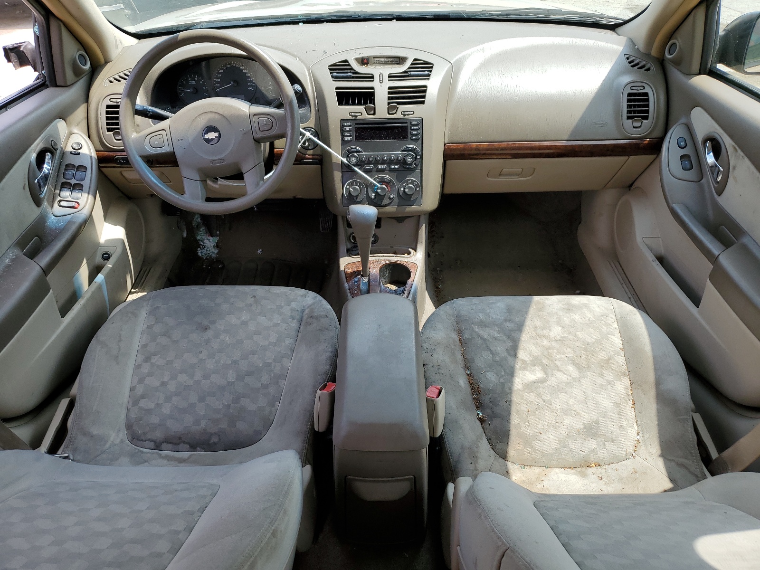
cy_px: 285
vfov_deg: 53.1
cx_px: 380
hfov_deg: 67.3
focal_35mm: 26
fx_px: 571
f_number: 1.5
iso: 50
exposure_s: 1/909
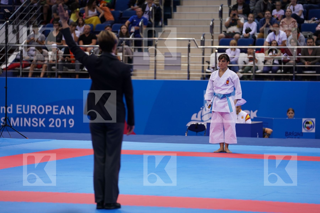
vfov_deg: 8.7
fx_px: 1404
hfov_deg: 13.0
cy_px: 106
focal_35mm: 158
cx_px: 160
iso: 1000
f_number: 2.8
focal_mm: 158
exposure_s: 1/1000
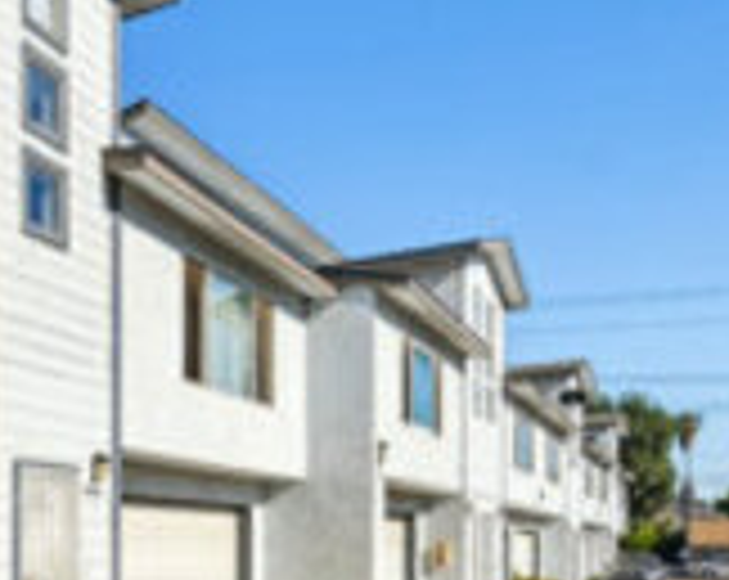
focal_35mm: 40
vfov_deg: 37.1
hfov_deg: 38.0
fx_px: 861
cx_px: -76
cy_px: 351
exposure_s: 1/1000
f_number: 8
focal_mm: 11.5
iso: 500
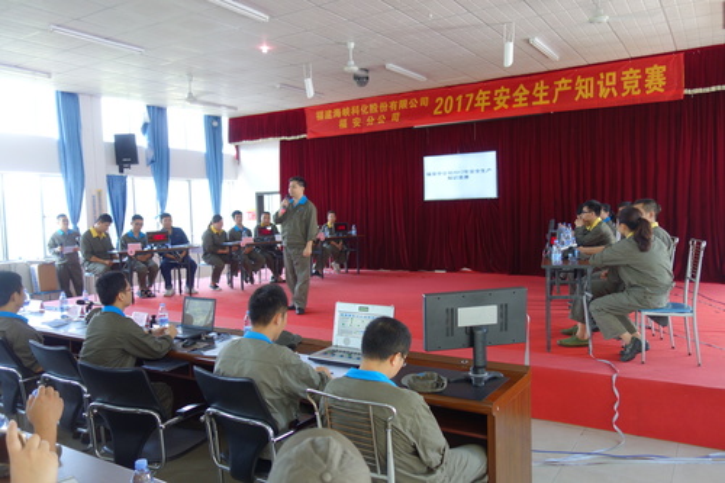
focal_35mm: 28
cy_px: 242
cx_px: 362
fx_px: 564
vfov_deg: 46.4
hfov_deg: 65.5
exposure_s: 1/80
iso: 125
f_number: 1.8
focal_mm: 10.4
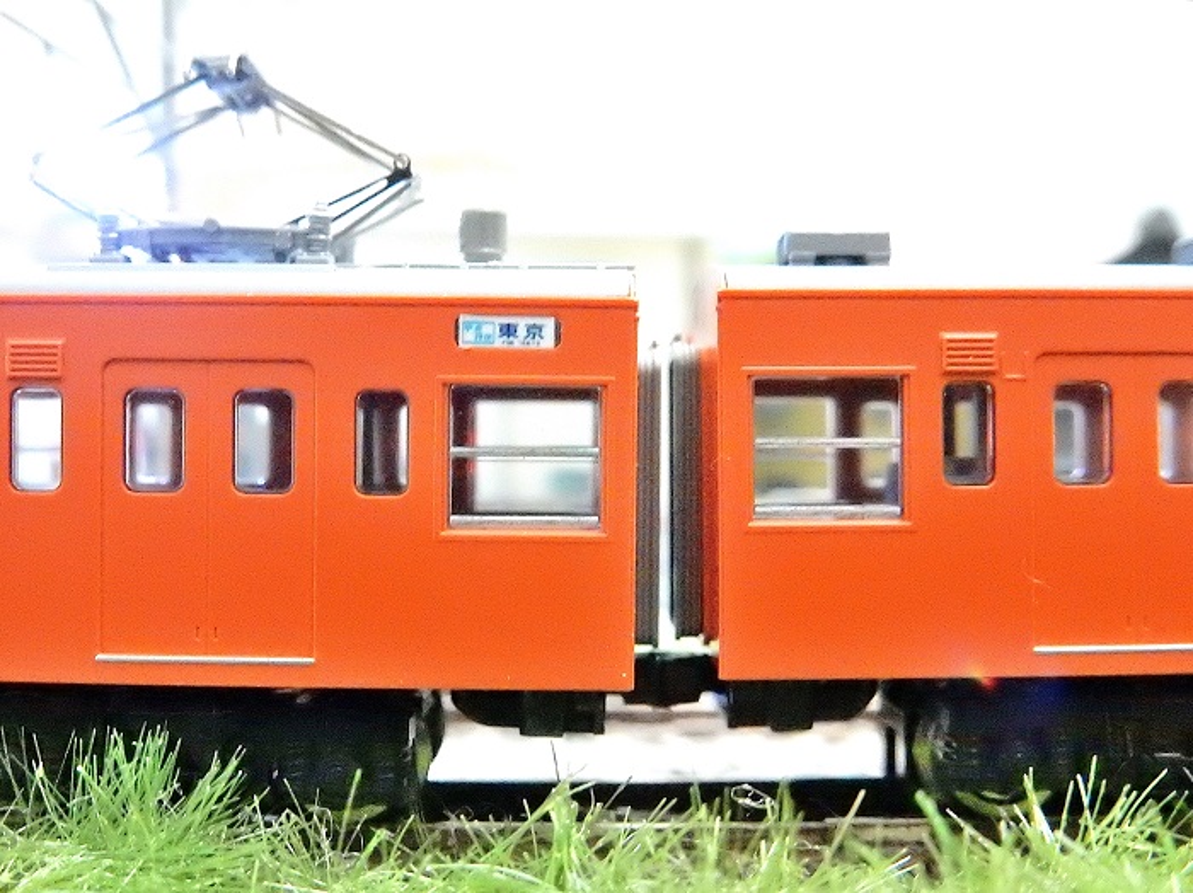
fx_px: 1481
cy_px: 446
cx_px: 596
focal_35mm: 43
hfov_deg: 43.9
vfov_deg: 33.6
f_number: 4.2
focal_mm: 7.6
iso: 3200
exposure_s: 1/30
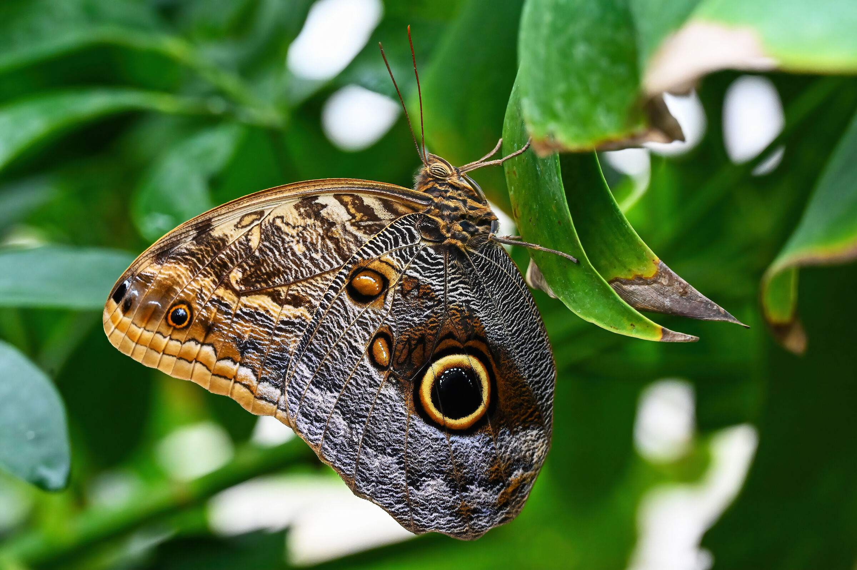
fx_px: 3331
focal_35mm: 140
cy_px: 285
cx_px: 428
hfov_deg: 14.7
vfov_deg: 9.8
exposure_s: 1/320
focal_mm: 140
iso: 5600
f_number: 9
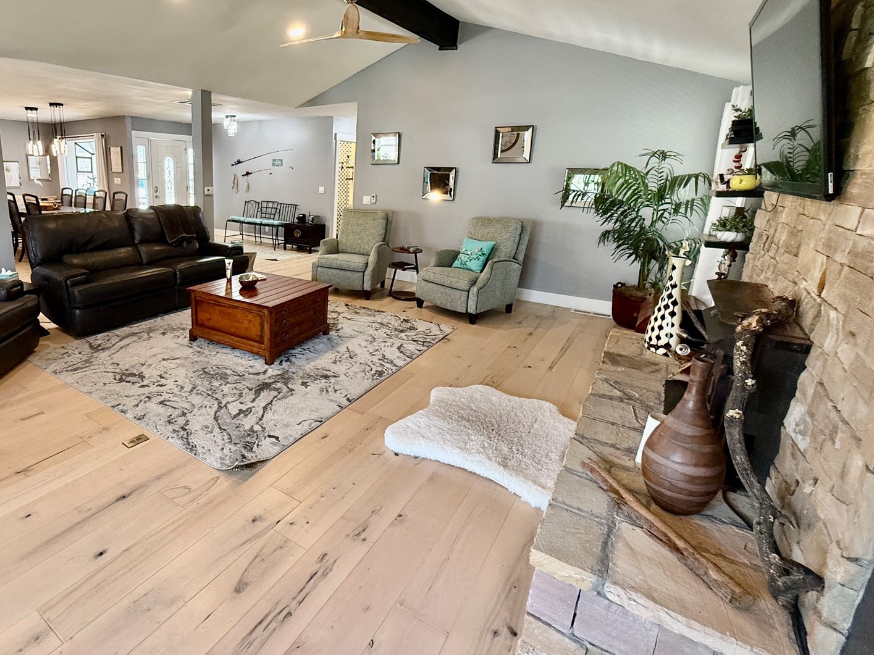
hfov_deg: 81.7
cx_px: 288
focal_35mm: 19
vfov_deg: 68.3
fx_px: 480
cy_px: 278
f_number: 2.2
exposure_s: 1/120
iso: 320
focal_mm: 2.22
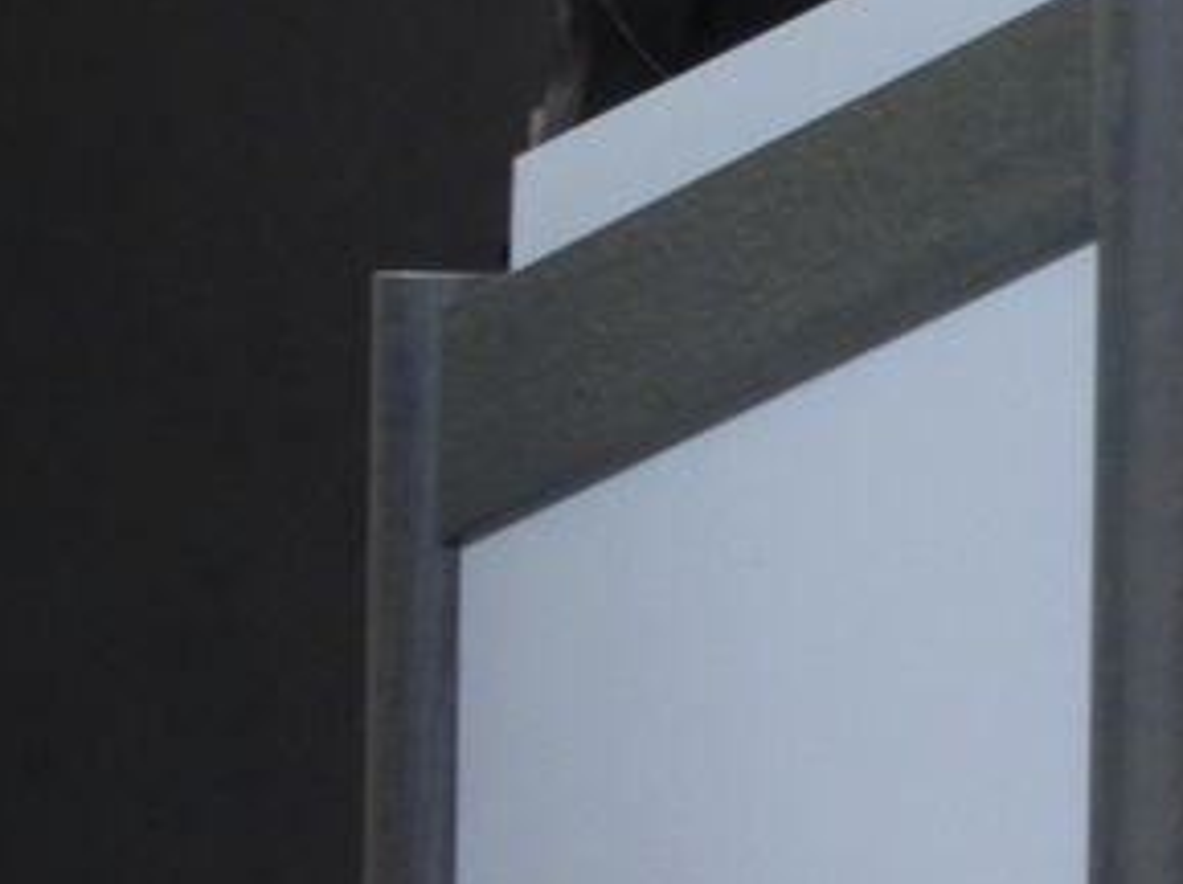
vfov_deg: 3.3
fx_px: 15257
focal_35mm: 447
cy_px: -446
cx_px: 1834
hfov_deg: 4.4
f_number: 4.5
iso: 326
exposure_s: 1/30
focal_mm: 23
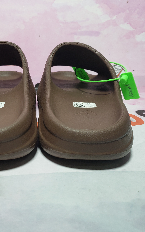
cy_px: 116
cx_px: 33
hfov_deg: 33.6
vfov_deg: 52.7
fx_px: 234
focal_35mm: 37
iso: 50
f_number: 1.5
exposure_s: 1/349
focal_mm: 4.3
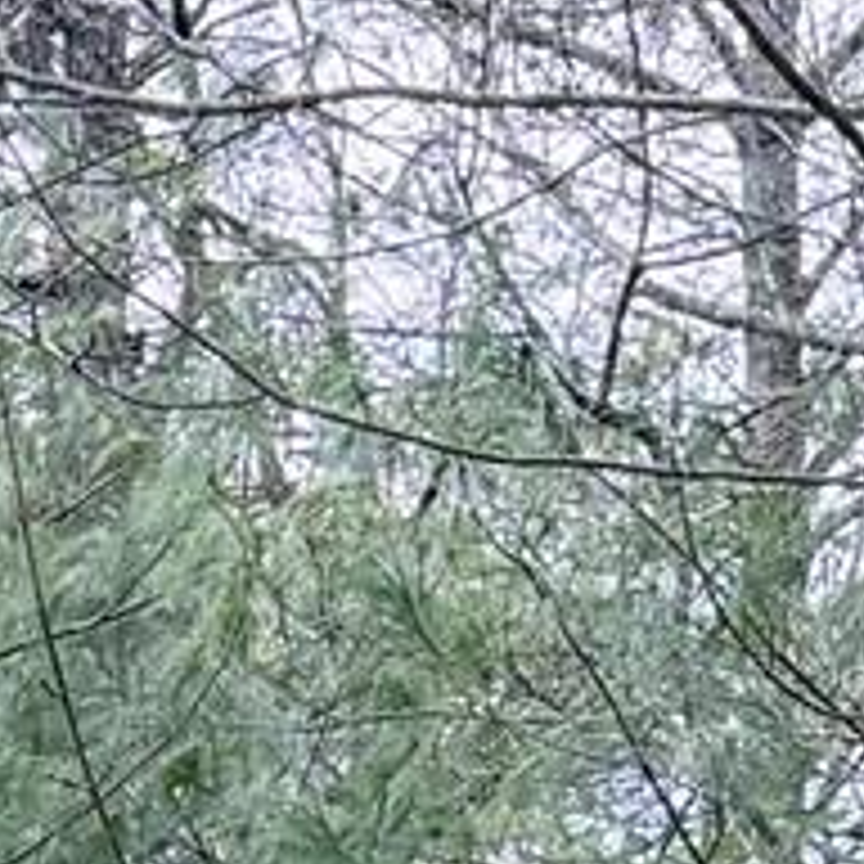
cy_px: 2758
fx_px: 6382
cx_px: -1062
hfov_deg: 7.3
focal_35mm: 226
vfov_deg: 6.8
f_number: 1.78
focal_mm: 6.76
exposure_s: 1/735
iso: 100
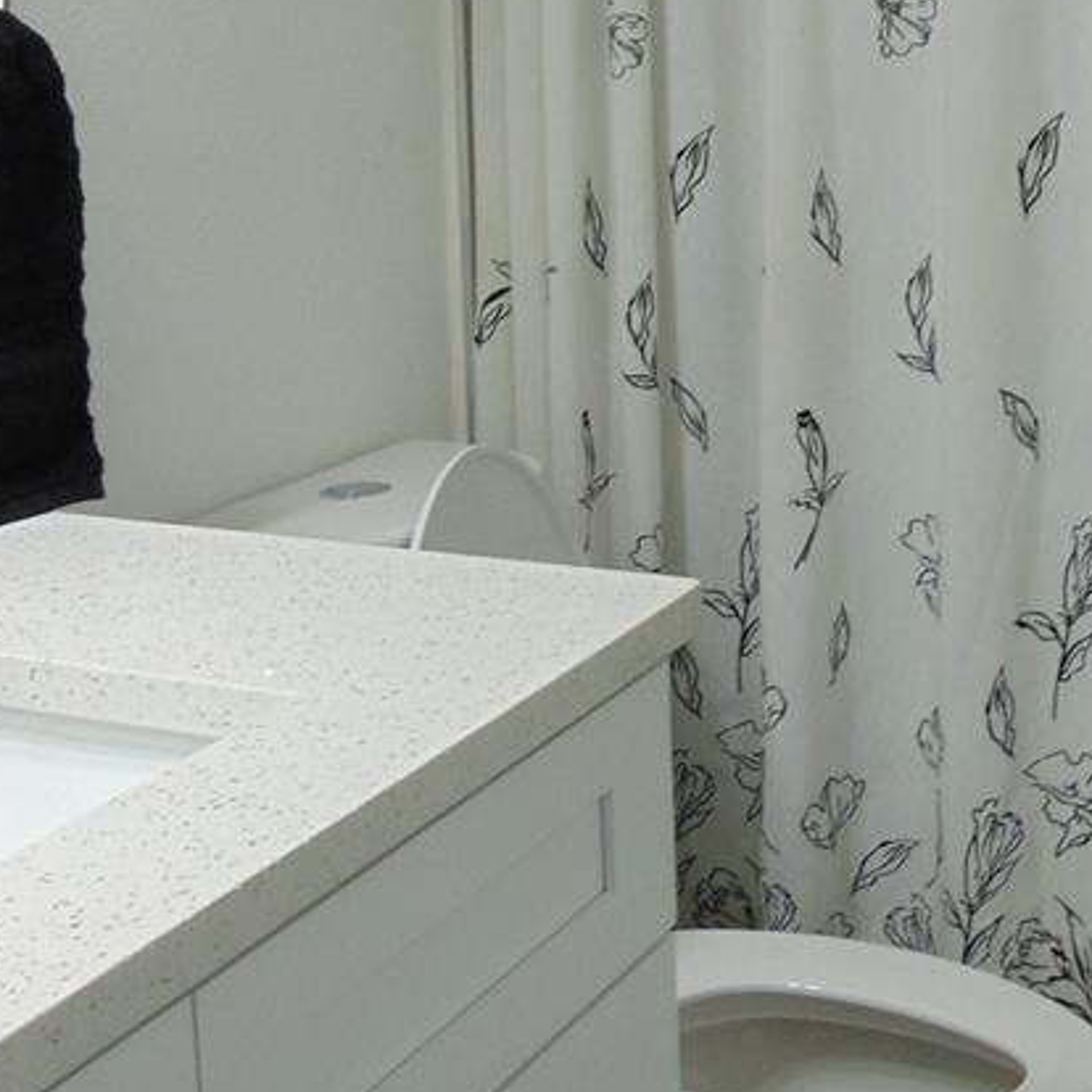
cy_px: 364
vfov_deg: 26.7
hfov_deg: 26.8
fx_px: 2284
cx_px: 662
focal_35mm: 64
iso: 100
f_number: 3
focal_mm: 4.5
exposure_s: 1/40
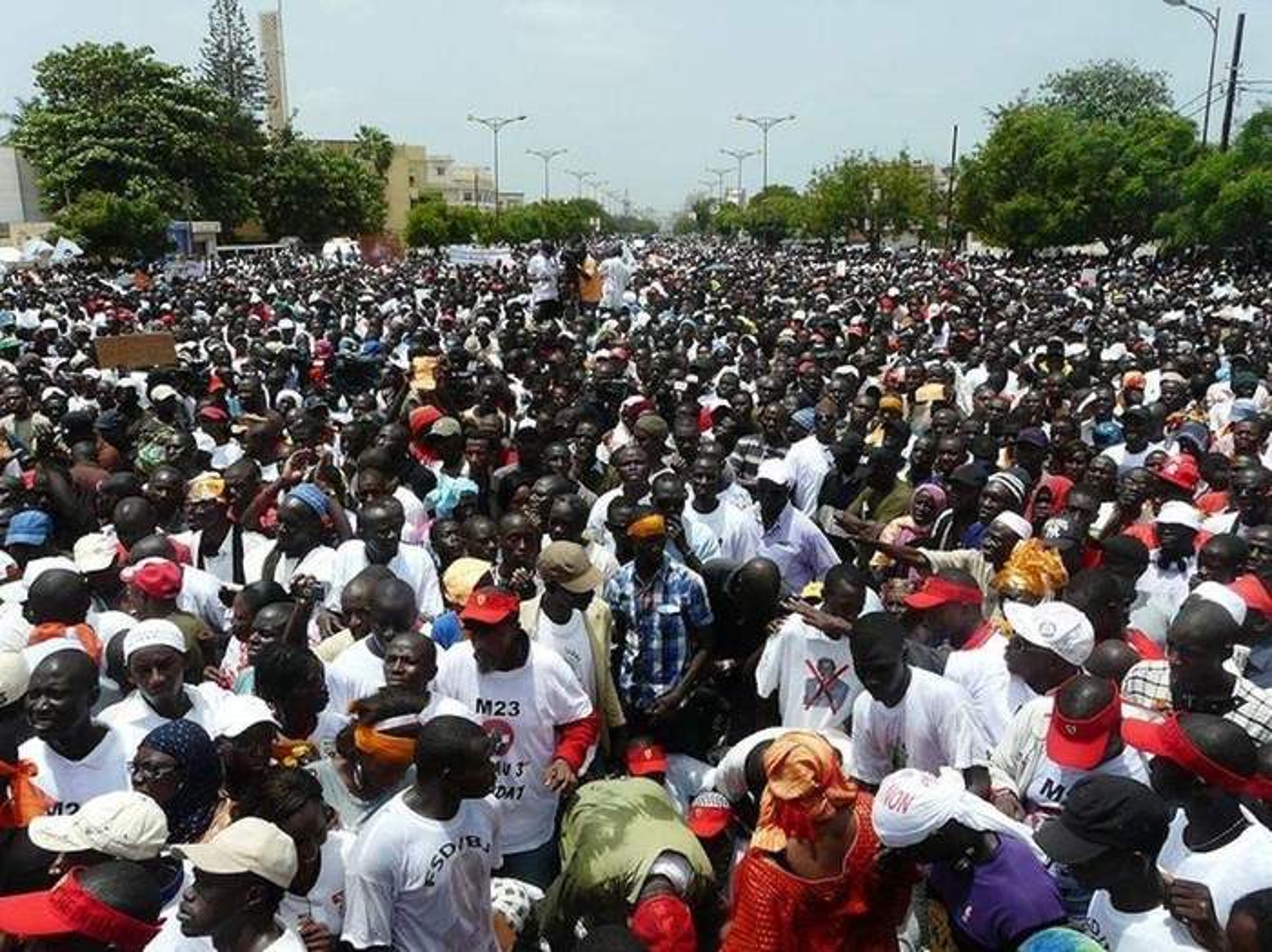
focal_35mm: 28
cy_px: 476
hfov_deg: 63.5
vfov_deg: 49.7
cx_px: 636
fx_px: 1028
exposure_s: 1/400
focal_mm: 4.6
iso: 100
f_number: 5.6
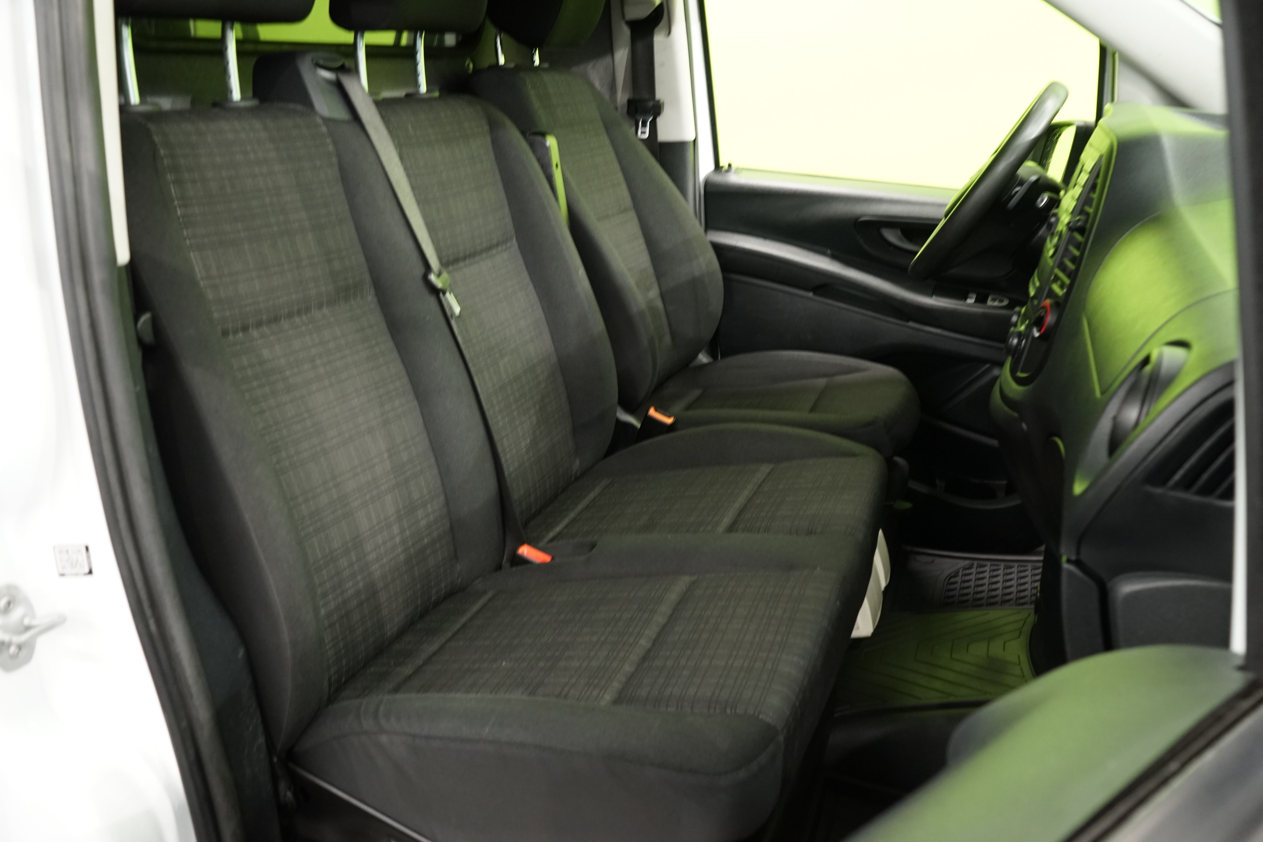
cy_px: 421
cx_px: 632
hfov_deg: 61.9
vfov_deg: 43.6
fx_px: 1052
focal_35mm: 30
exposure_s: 1/13
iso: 1600
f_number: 7.1
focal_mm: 30
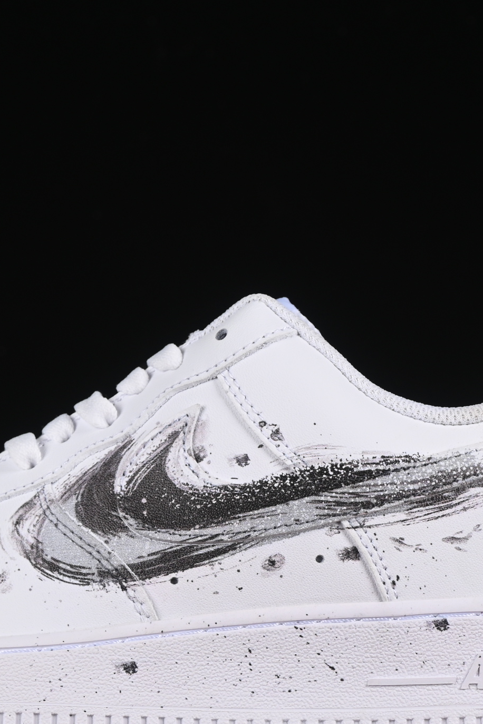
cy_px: 445
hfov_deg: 9.0
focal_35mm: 152
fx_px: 3059
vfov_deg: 13.5
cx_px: 144
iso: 160
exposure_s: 1/125
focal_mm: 50
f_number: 8
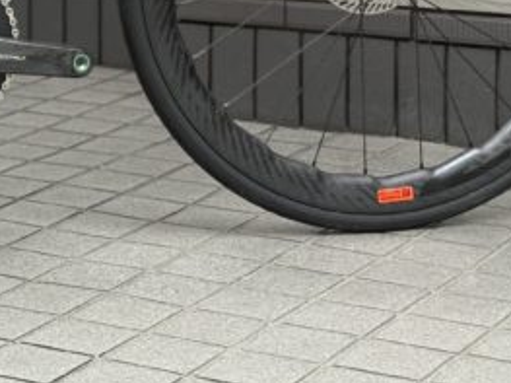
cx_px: -68
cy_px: -134
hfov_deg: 13.8
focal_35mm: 140
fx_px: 2066
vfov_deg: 10.3
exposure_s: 1/292
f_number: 1.78
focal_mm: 6.76
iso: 100
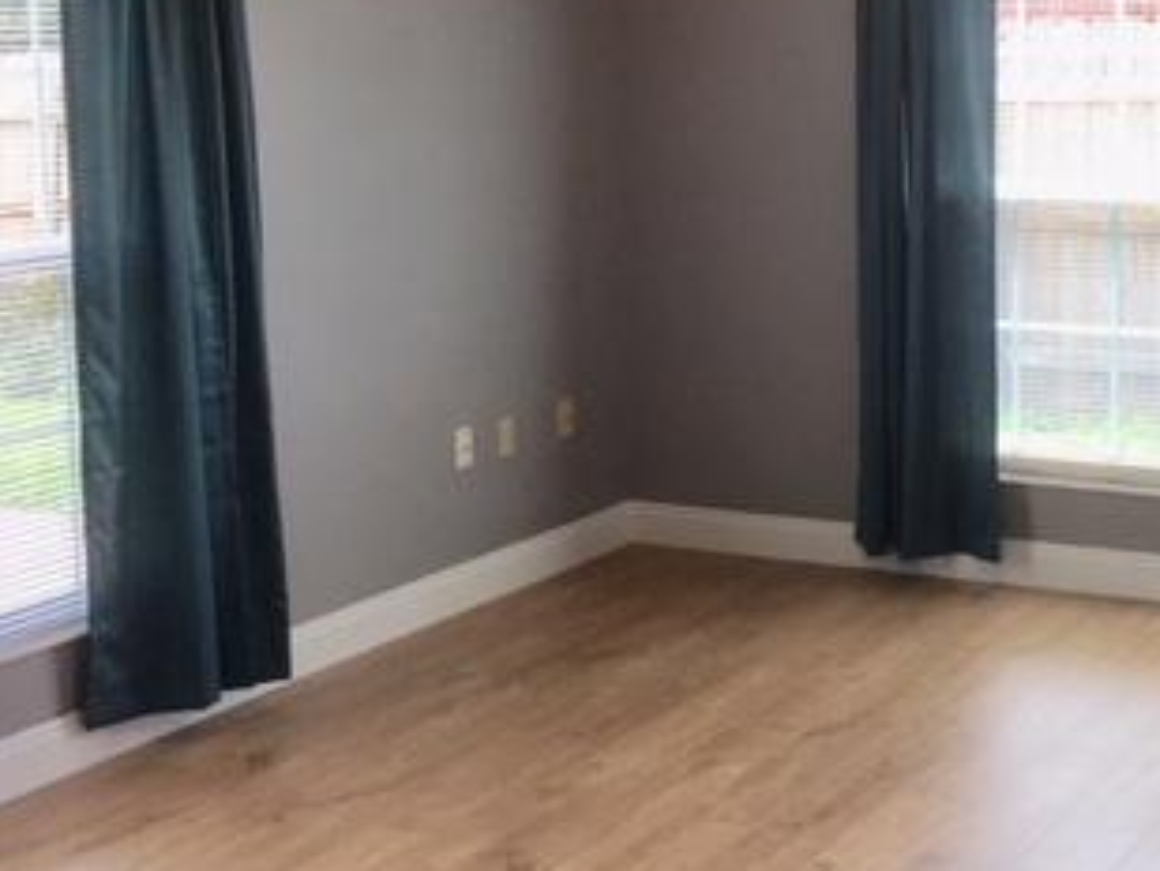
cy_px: 252
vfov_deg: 24.2
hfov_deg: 31.5
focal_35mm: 60
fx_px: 2011
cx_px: 897
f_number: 2.2
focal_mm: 4.15
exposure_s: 1/120
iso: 40
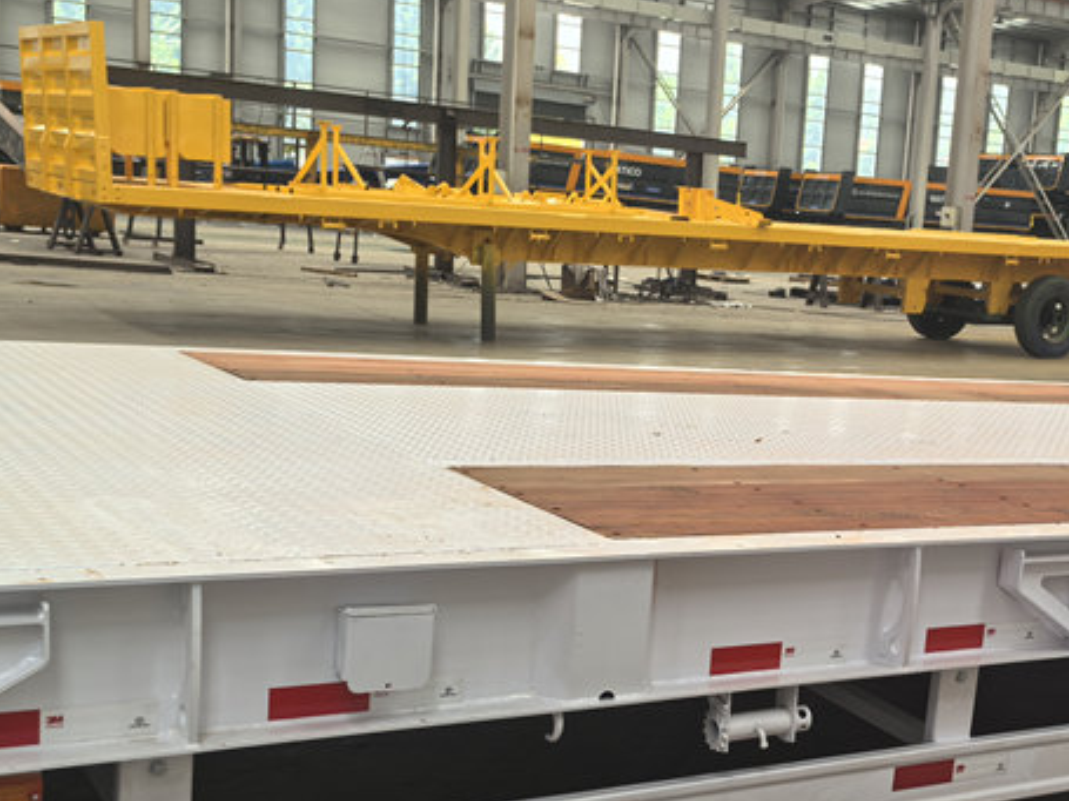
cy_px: 519
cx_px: 865
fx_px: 1575
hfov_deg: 36.2
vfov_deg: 28.4
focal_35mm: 51
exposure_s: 1/425
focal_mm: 5.75
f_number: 2
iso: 50
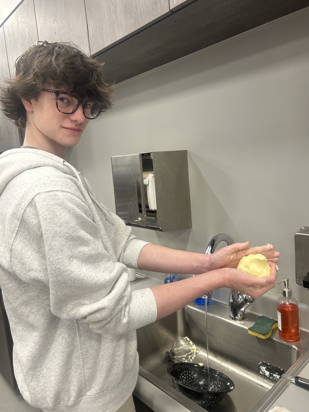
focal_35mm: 26
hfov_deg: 53.1
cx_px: 154
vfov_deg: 67.3
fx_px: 309
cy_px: 206
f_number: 1.5
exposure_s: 1/60
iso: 100
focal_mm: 5.7
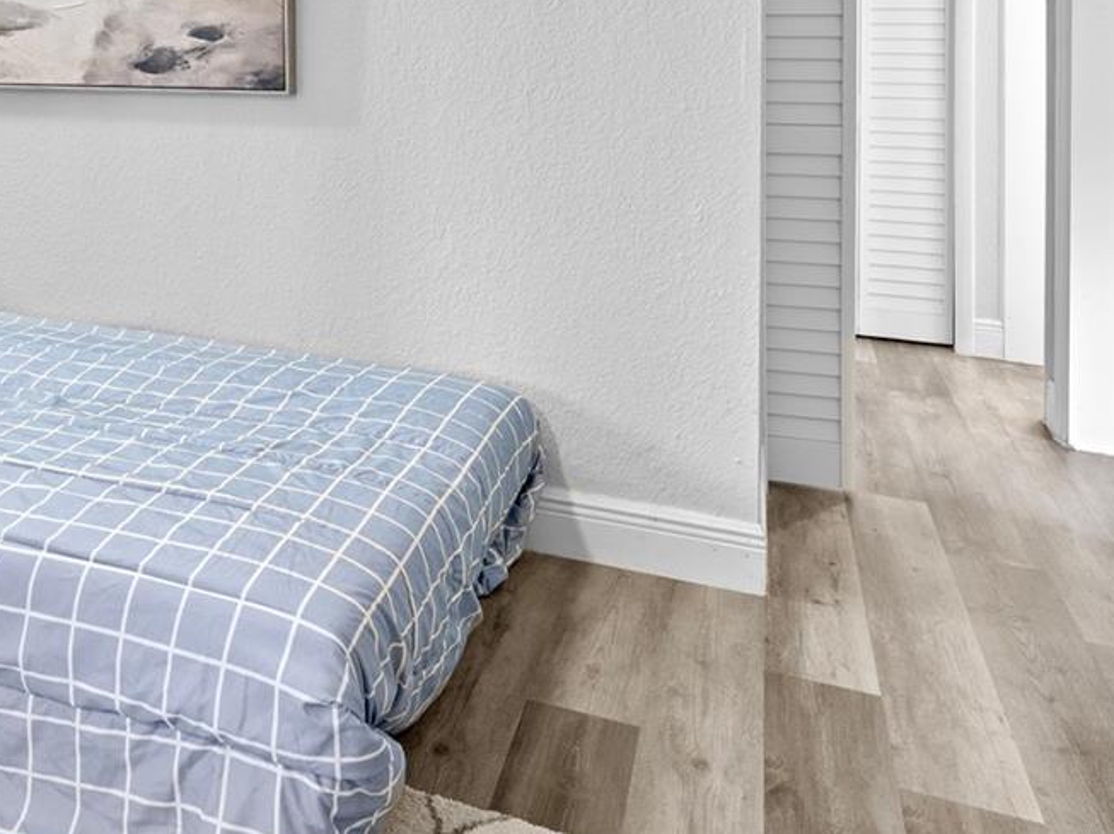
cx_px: 263
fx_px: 1061
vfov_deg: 38.9
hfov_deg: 52.6
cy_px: 39
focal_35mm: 33
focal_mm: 14
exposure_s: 1/13
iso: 500
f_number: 8
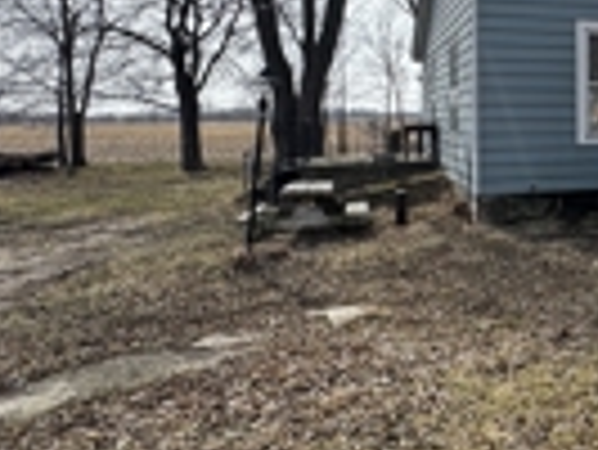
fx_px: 726
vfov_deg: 33.3
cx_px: 656
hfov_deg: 37.5
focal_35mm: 42
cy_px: 81
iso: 40
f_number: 2.2
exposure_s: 1/578
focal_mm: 2.22
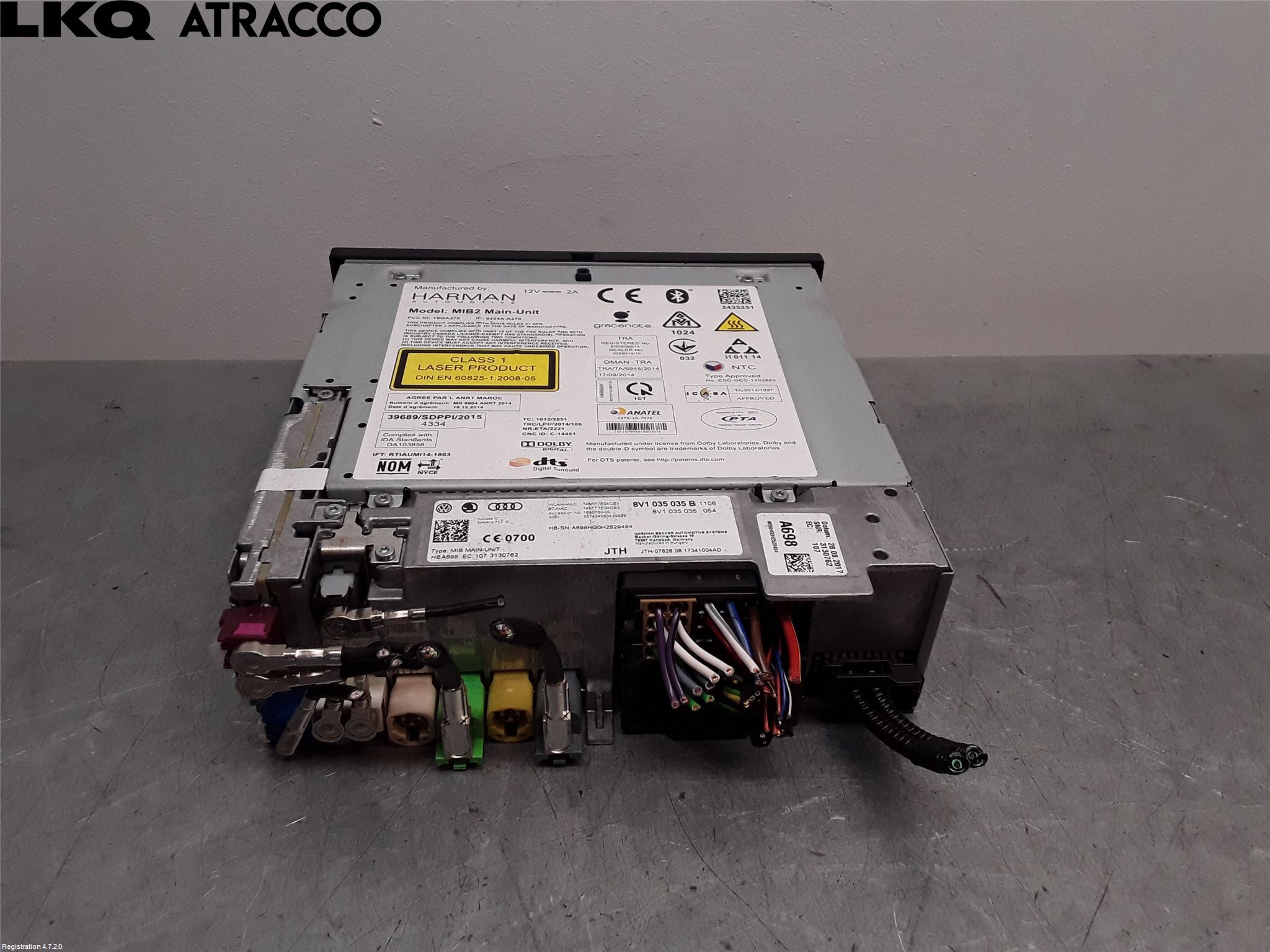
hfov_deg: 63.4
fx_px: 1027
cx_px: 635
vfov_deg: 49.7
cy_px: 476
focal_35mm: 28
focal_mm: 2.91
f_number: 1.9
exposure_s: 1/302
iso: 100
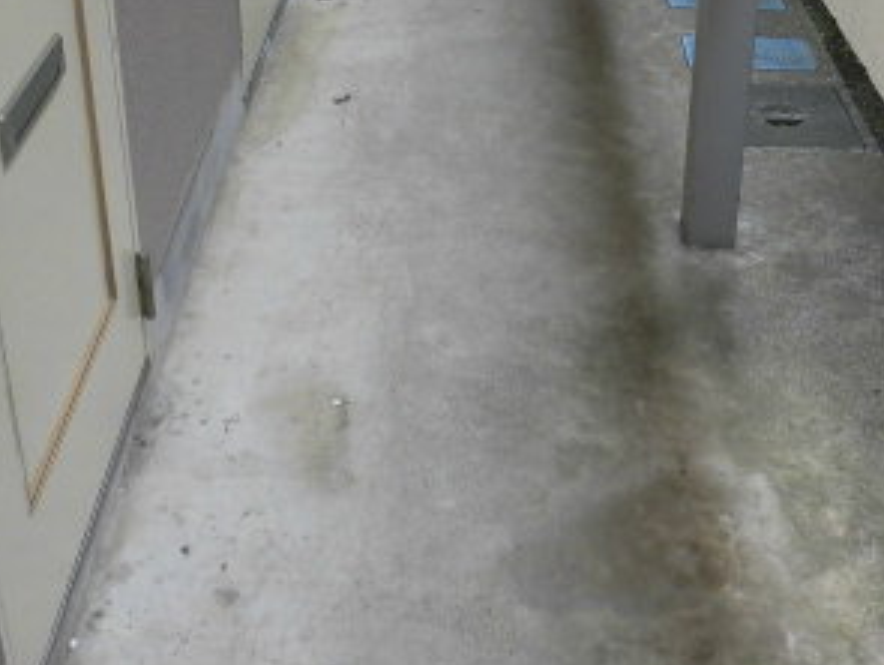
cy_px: 9
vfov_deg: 26.7
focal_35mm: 52
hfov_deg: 36.8
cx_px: 408
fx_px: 1330
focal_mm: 4.3
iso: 100
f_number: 3.1
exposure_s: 1/100
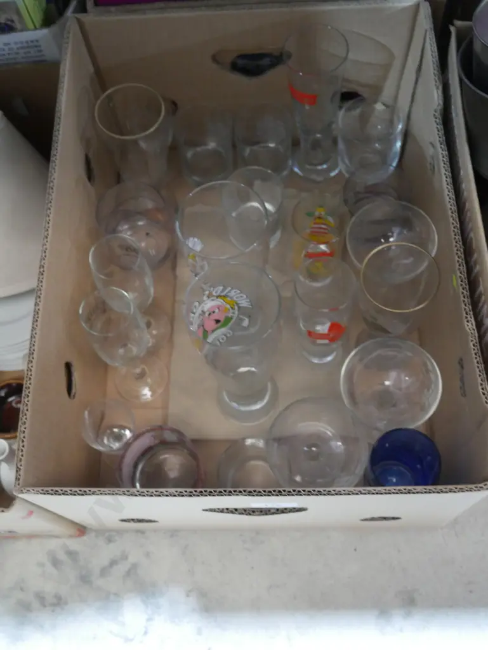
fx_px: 676
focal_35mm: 36
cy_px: 325
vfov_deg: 51.3
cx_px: 244
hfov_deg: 39.7
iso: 3200
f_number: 4
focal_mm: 18
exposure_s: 1/30
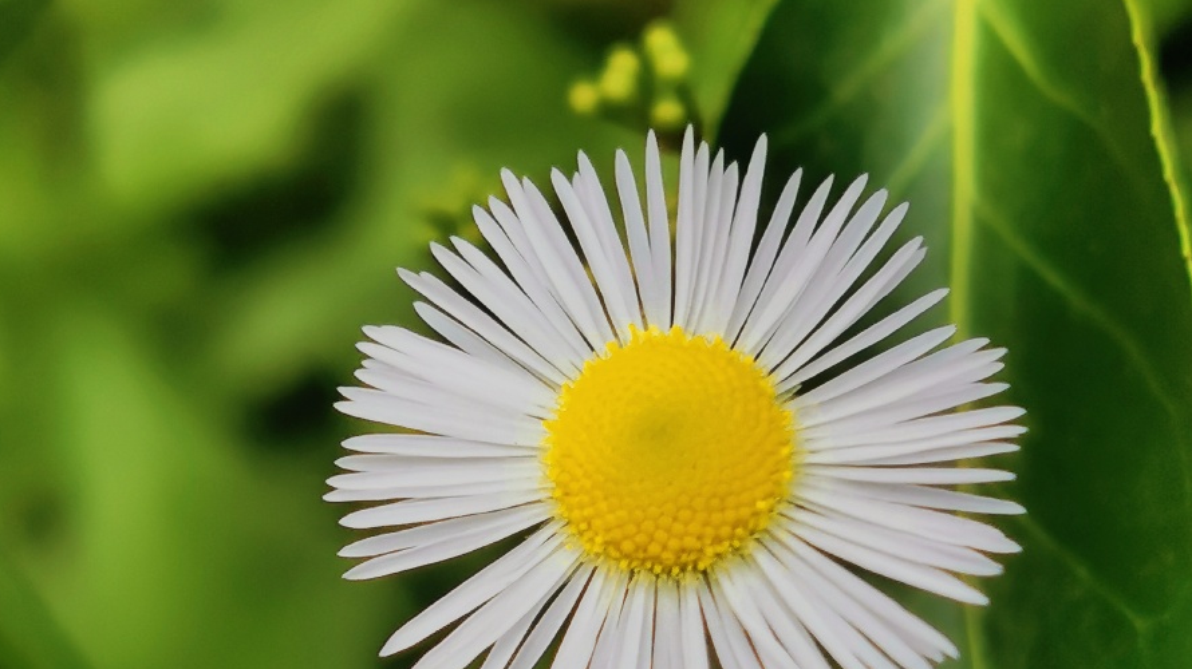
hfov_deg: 22.0
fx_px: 3065
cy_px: 664
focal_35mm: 97
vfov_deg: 12.3
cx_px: 593
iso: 50
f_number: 1.4
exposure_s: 1/772
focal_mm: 4.66
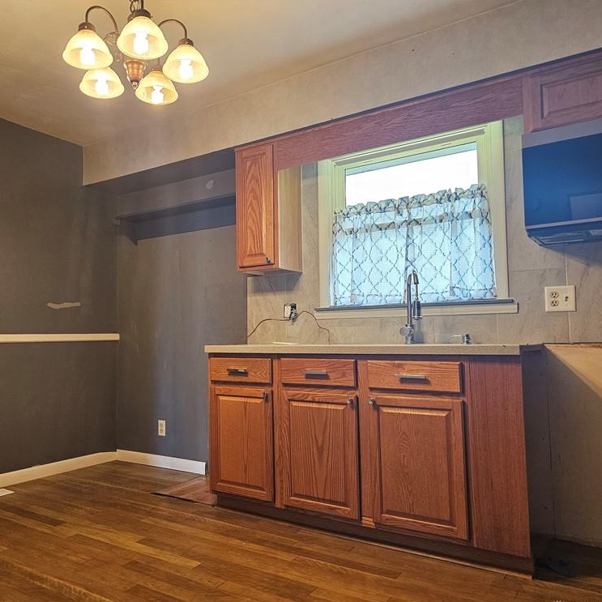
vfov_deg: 57.3
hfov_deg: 56.4
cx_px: 215
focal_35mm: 28
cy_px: 309
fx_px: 551
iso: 250
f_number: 1.7
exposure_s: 1/120
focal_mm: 6.3
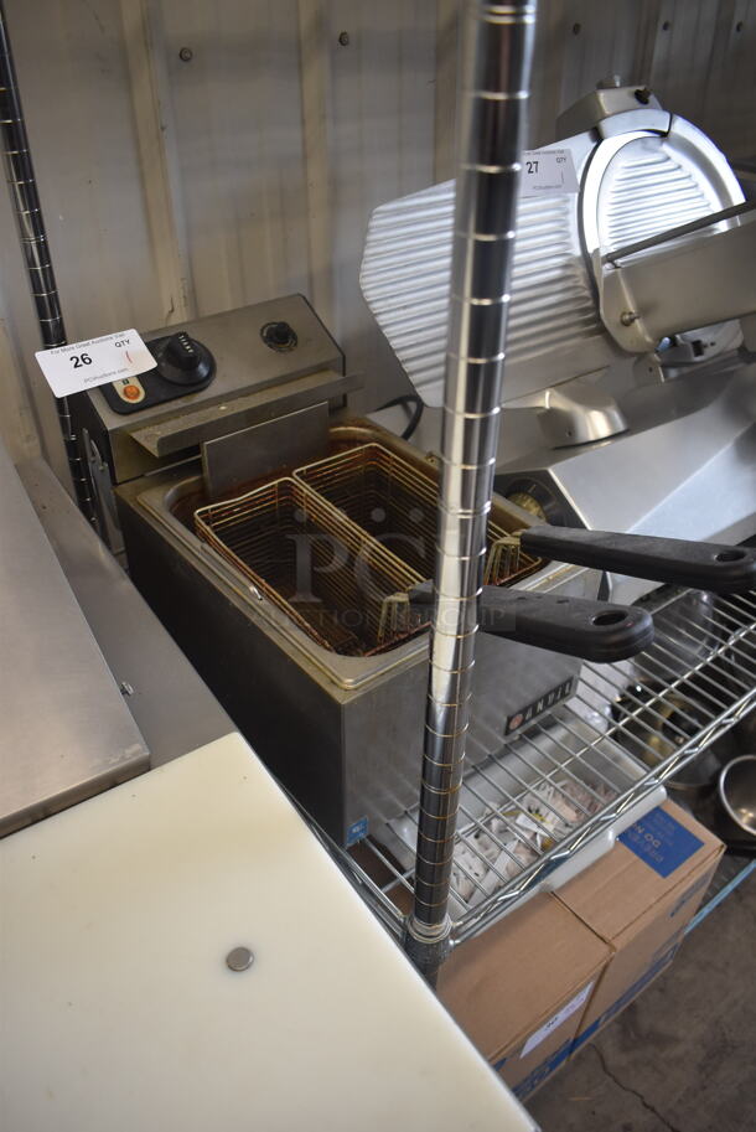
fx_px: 849
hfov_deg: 48.0
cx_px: 378
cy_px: 566
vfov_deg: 67.3
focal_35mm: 27
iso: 800
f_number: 3.5
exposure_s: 1/160
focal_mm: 18
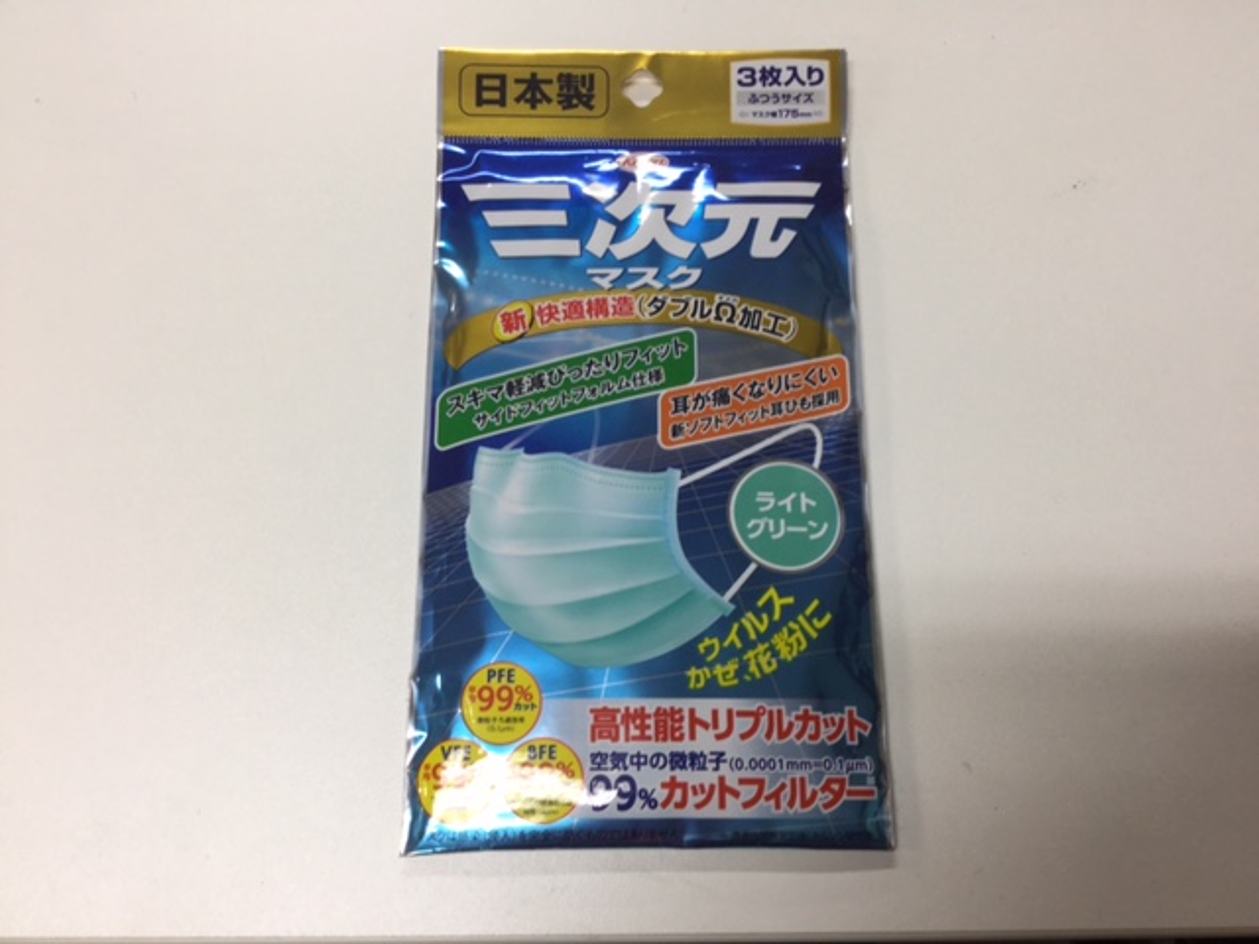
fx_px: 1127
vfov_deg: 45.4
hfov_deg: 58.4
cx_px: 630
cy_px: 472
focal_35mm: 31
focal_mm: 3.3
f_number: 2.4
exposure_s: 1/30
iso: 32
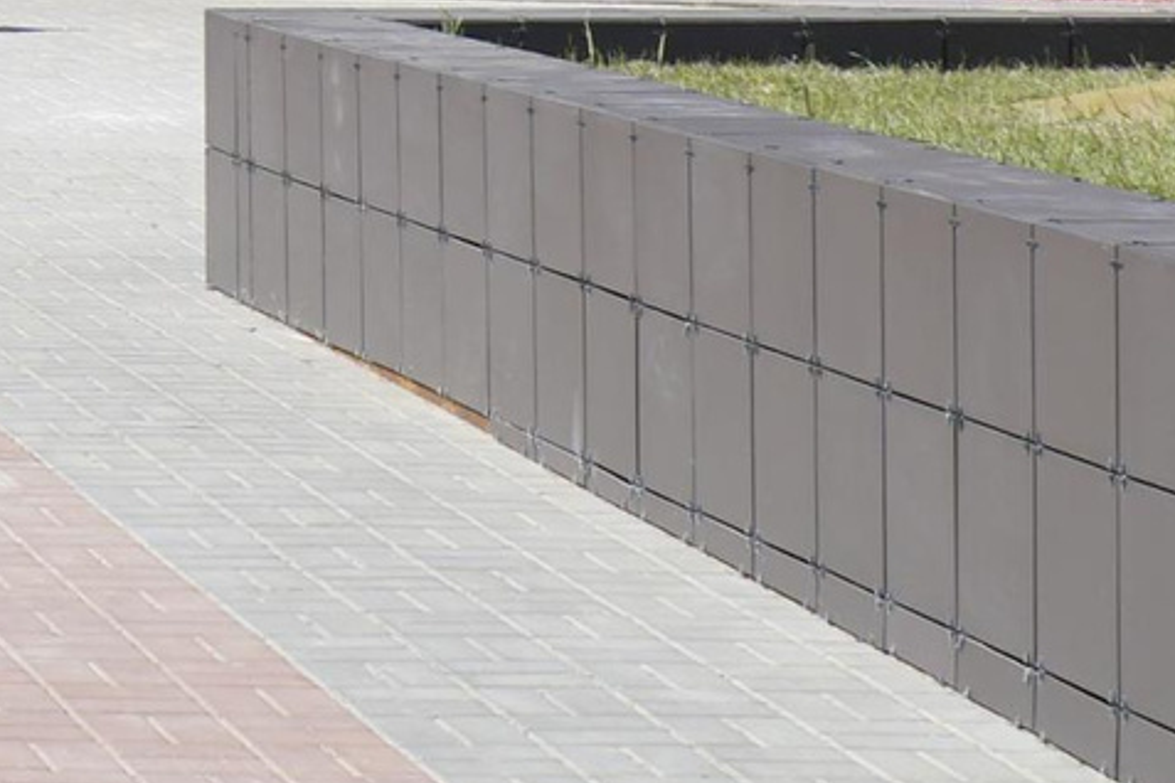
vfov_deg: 9.1
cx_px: -1096
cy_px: -506
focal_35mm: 145
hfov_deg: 12.6
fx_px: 4732
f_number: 9
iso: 100
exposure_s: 1/160
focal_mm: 18
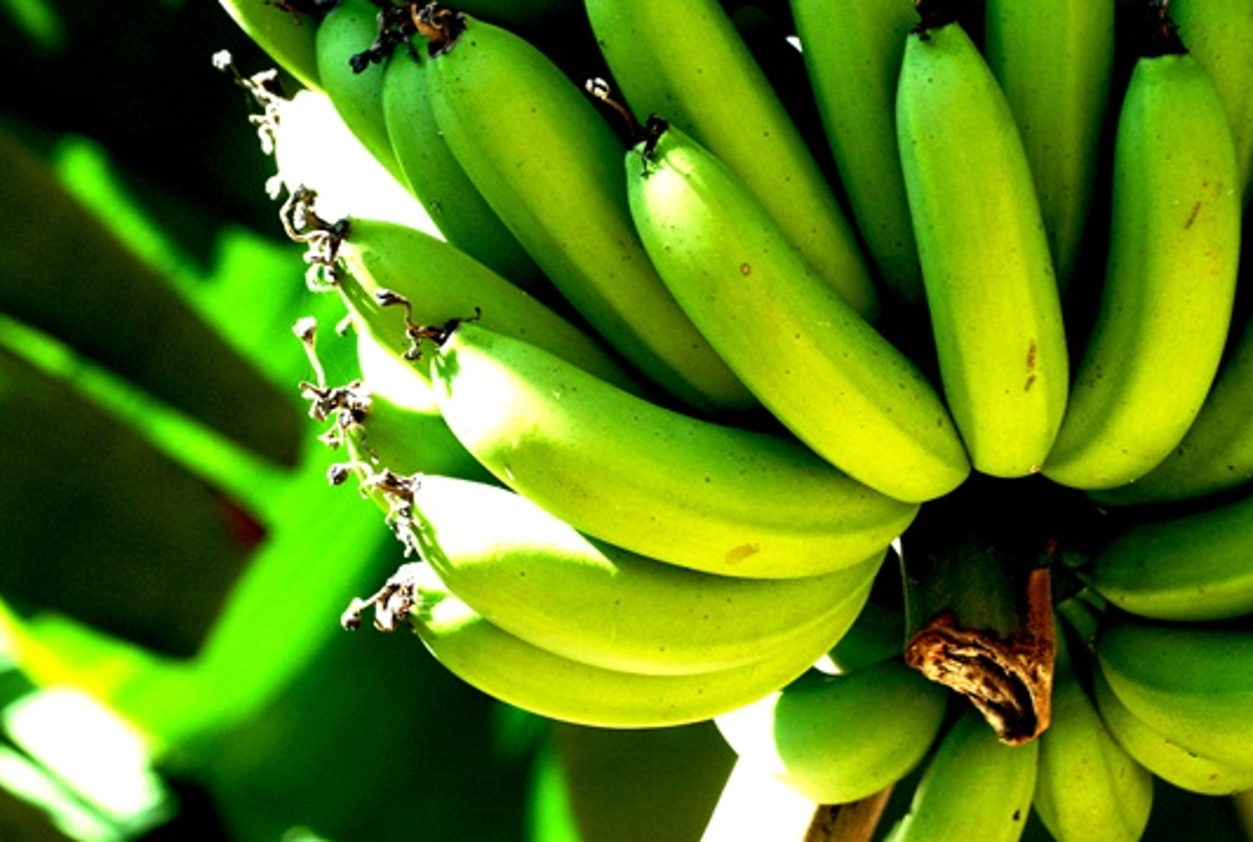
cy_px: 348
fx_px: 7291
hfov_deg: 9.8
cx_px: 625
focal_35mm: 209
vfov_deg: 6.6
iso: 800
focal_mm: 116
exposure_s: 1/125
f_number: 8
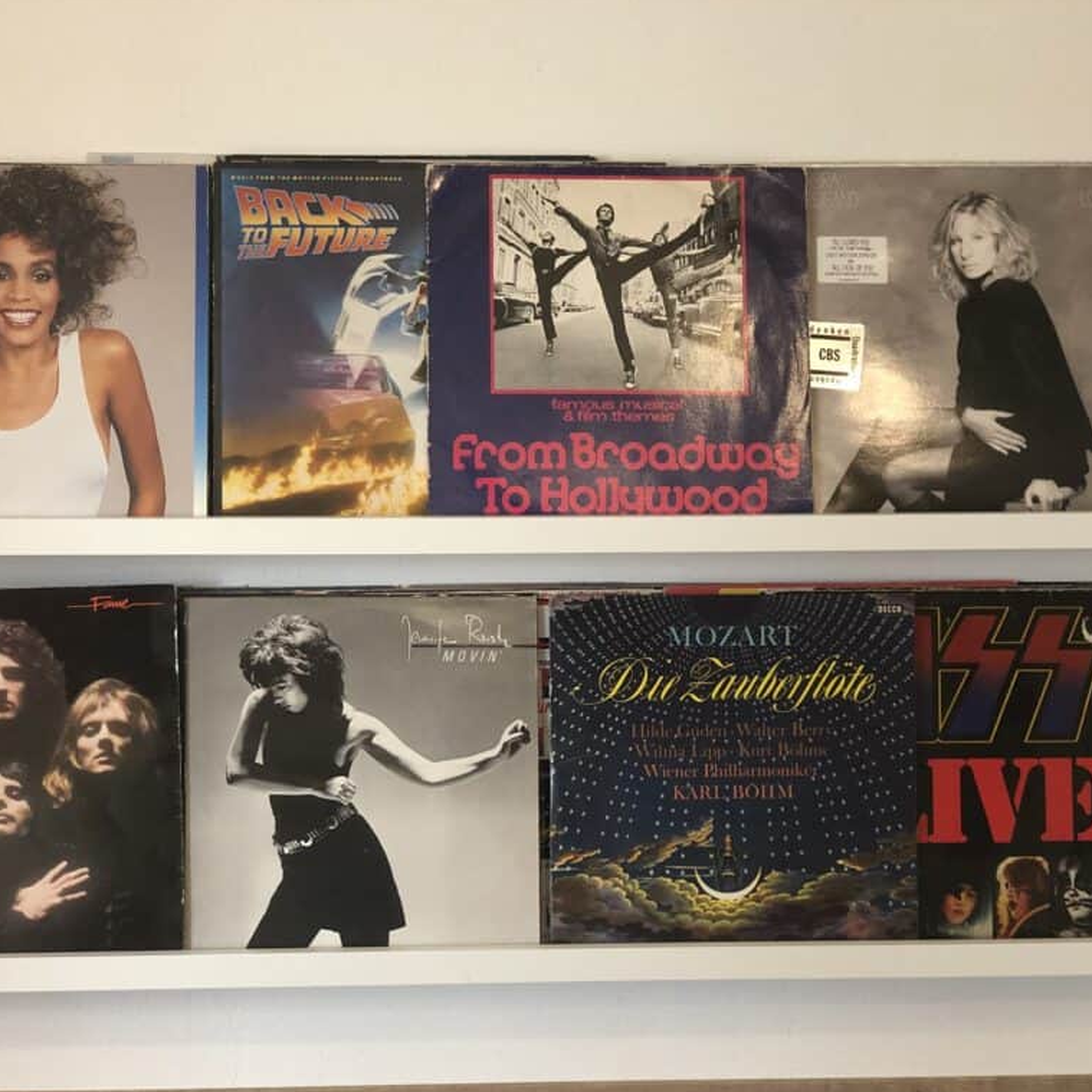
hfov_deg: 27.7
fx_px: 2213
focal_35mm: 62
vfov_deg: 27.7
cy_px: 544
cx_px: 479
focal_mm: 6
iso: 160
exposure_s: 1/13
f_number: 2.4
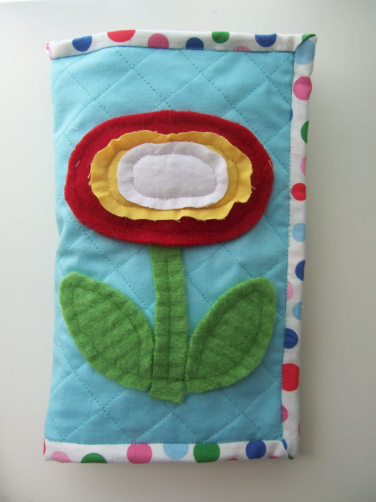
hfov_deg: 39.7
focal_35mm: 36
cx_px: 188
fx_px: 521
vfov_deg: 51.4
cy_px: 251
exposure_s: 1/100
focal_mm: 6.2
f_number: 2.8
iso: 80
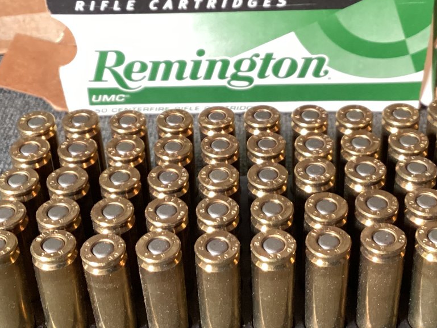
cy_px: 137
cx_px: 234
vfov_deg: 24.0
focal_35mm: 61
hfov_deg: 31.7
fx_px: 770
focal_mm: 3.3
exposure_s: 1/33
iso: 400
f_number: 2.4
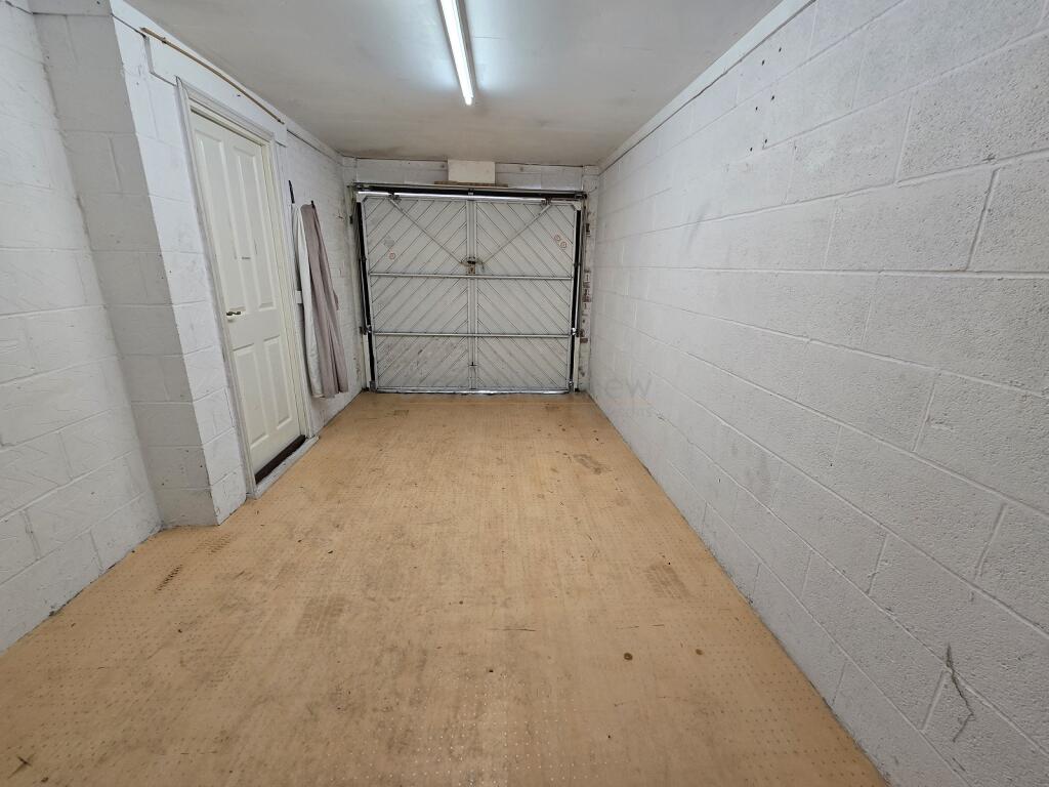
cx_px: 524
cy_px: 394
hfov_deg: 106.2
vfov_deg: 89.9
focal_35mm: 13
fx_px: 394
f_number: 2.2
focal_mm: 2.2
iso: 100
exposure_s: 1/50
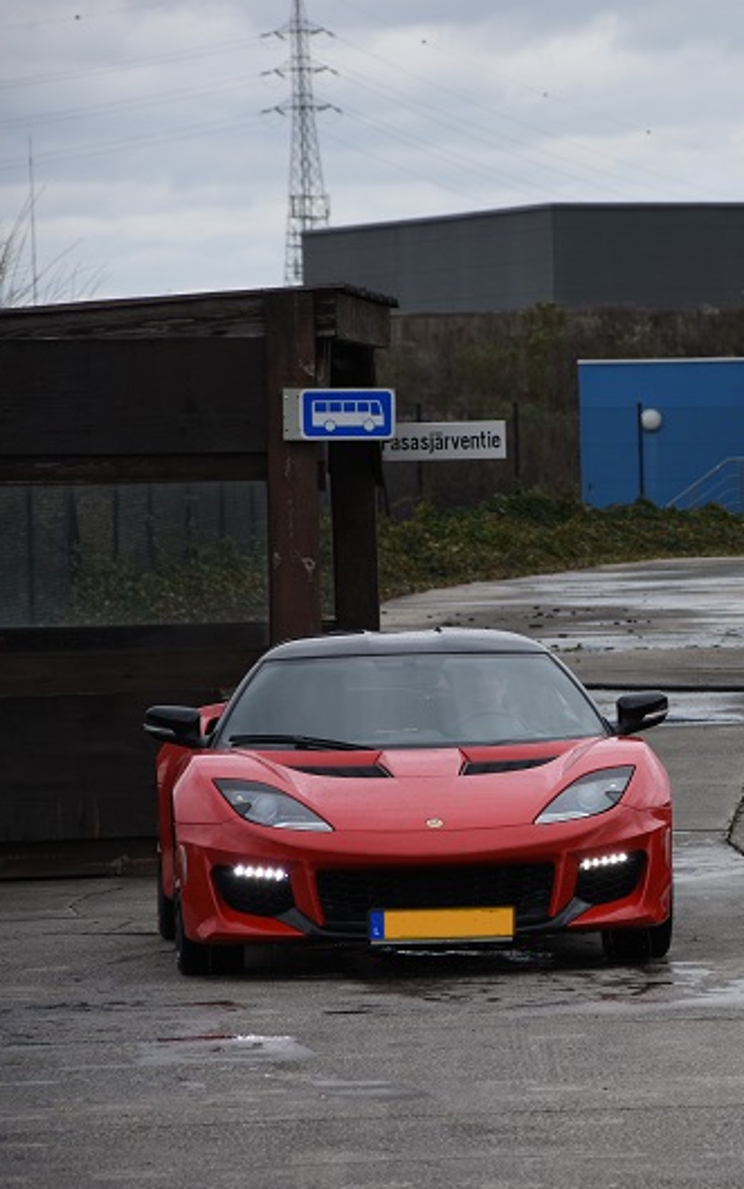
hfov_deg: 5.4
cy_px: 594
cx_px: 870
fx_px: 7870
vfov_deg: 8.6
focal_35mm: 243
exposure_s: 1/320
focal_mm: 105
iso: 200
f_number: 5.6
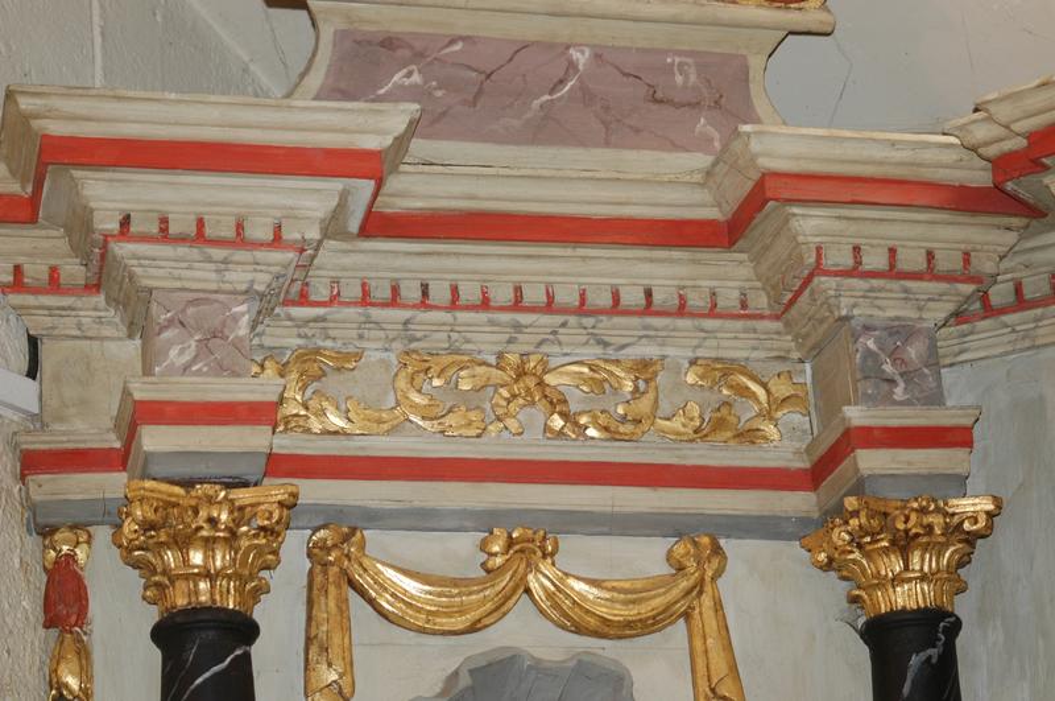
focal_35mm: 117
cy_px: 350
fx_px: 3424
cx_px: 528
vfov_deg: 11.7
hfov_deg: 17.5
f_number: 4
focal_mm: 78
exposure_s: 1/60
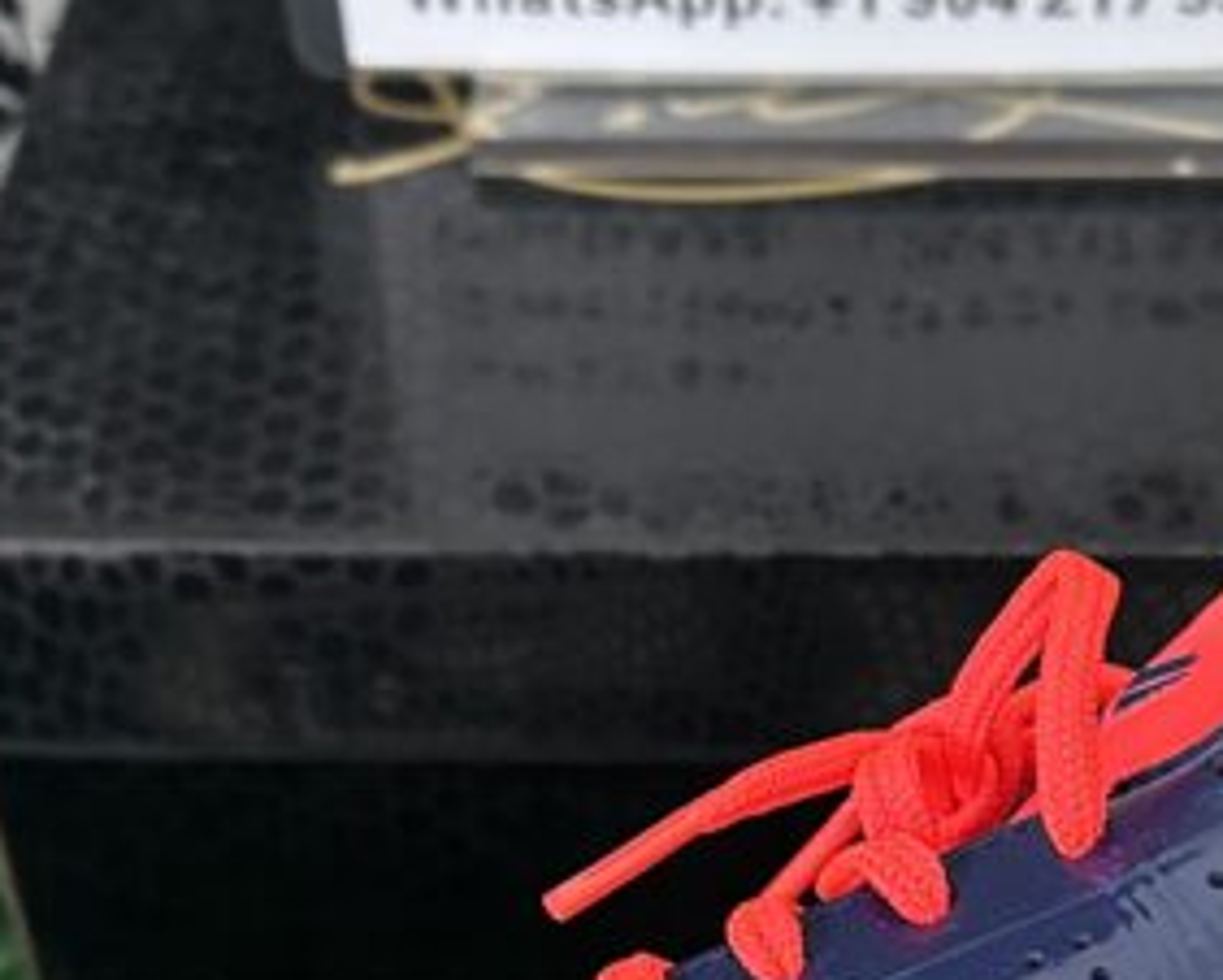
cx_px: 924
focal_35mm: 85
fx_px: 3079
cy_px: 794
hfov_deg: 22.3
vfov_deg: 17.9
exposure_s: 1/50
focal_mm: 6.86
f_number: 1.78
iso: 500
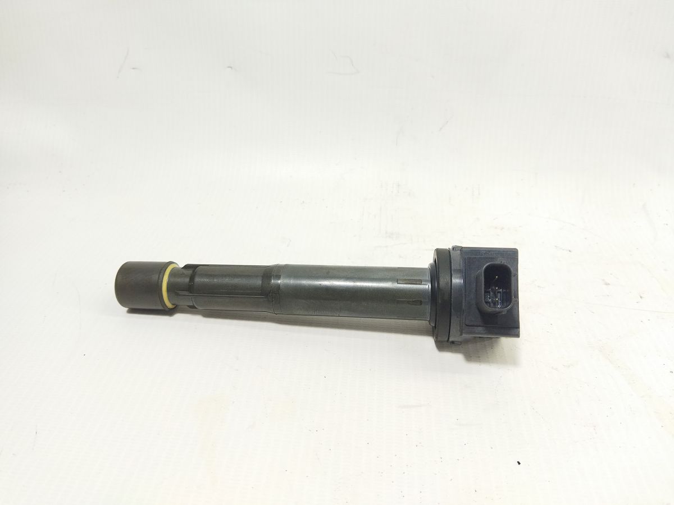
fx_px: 526
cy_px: 252
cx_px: 337
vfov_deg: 51.4
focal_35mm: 27
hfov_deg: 65.3
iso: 160
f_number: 1.79
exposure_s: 1/100
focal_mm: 4.71
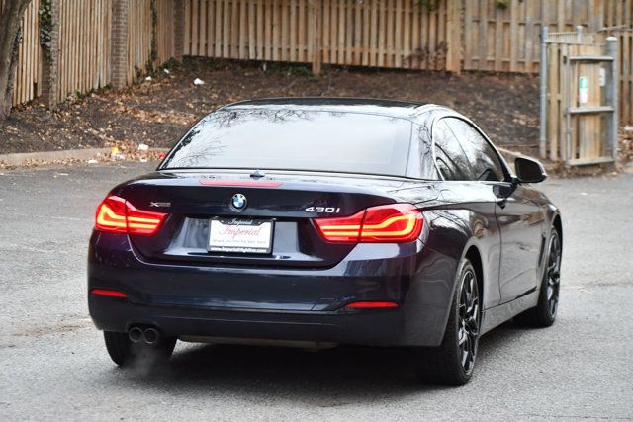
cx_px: 316
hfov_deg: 17.1
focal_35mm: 120
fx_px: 2110
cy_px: 211
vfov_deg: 11.4
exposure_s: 1/125
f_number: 4.8
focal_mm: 80
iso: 1400
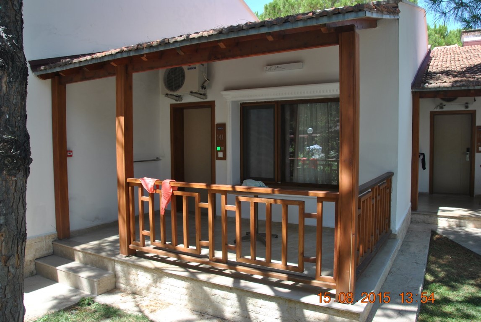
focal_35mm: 27
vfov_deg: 48.1
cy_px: 161
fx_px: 361
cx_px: 240
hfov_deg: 67.3
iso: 100
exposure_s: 1/160
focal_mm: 18
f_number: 6.3
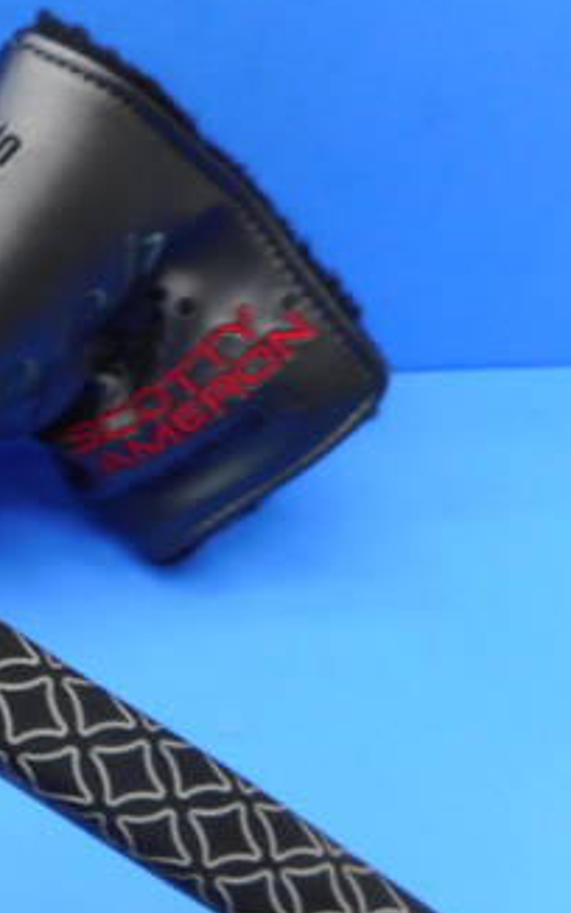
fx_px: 1294
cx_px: -319
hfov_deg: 20.7
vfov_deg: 38.9
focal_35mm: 52
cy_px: 454
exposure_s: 1/30
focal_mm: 4.5
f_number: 3.7
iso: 160
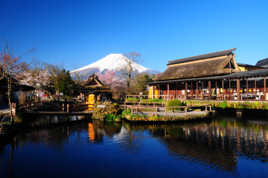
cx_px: 134
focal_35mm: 27
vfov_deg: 47.8
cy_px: 89
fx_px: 201
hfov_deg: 67.5
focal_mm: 18
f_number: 22
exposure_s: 1/10
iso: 200
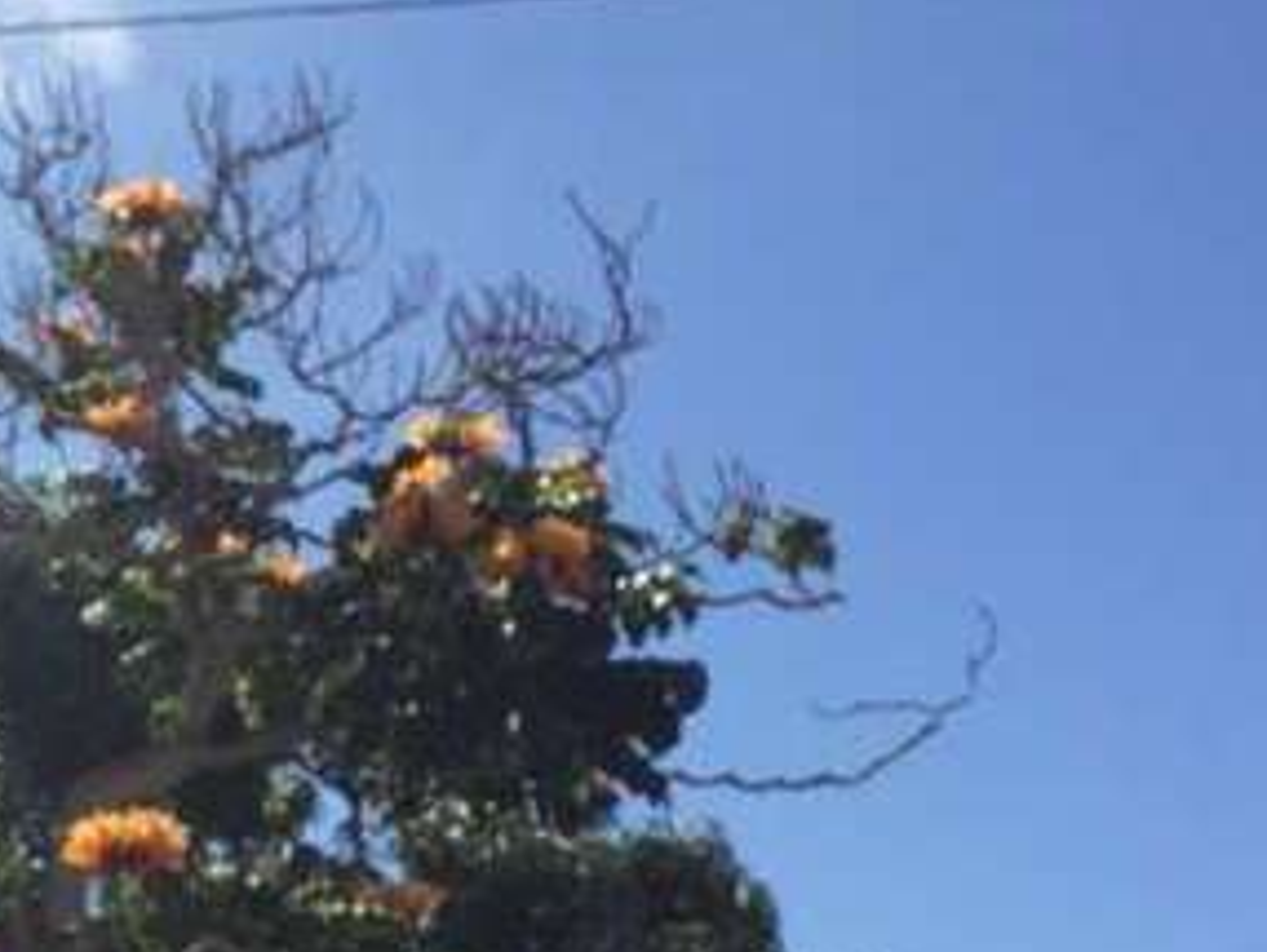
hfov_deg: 23.0
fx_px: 2967
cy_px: 961
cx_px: -31
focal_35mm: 81
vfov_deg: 17.8
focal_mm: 4.15
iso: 32
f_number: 2.2
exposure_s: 1/3165
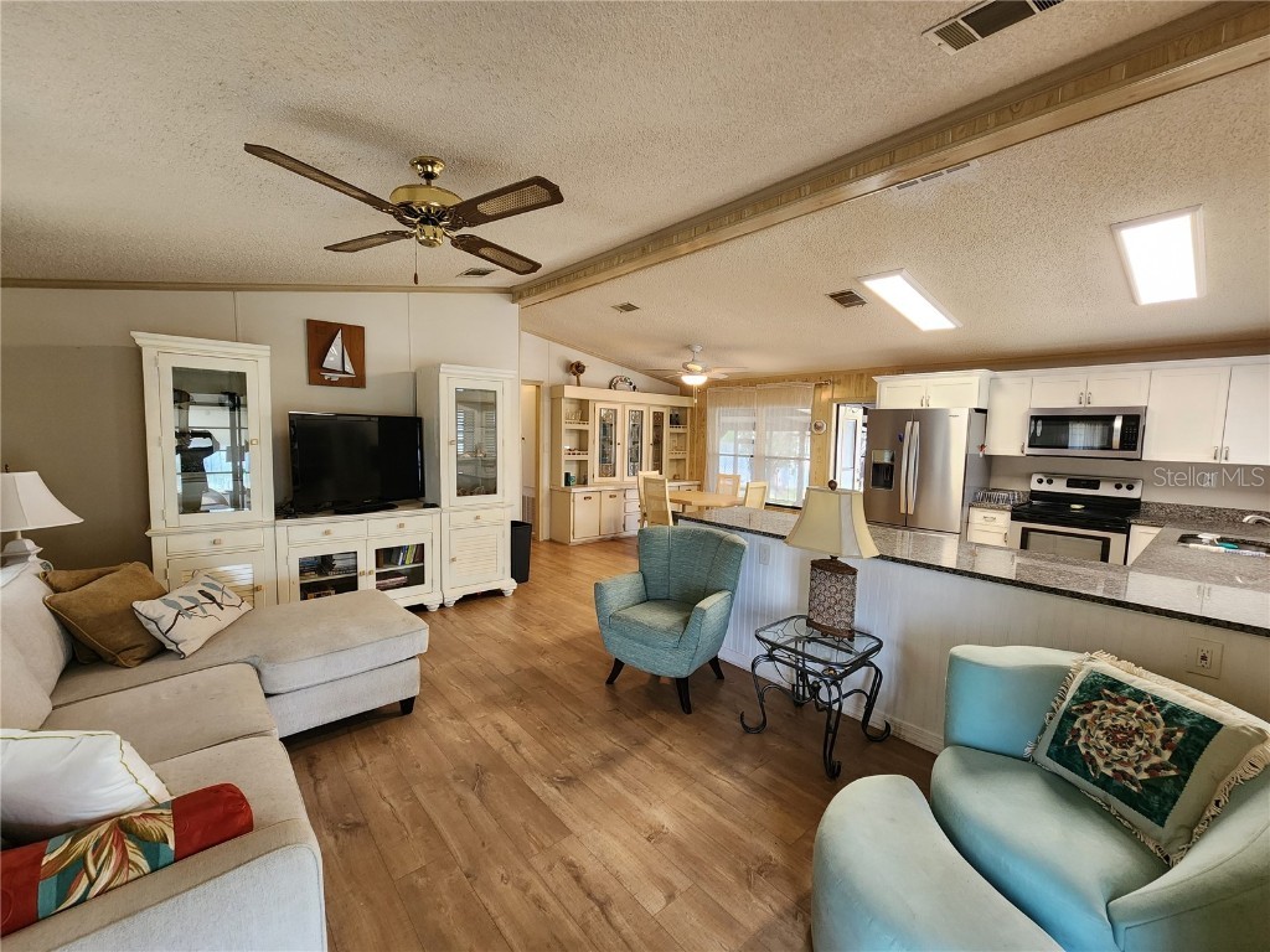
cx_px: 635
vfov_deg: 89.9
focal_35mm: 13
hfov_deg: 106.2
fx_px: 477
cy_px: 476
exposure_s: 1/60
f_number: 2.2
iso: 250
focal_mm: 2.2
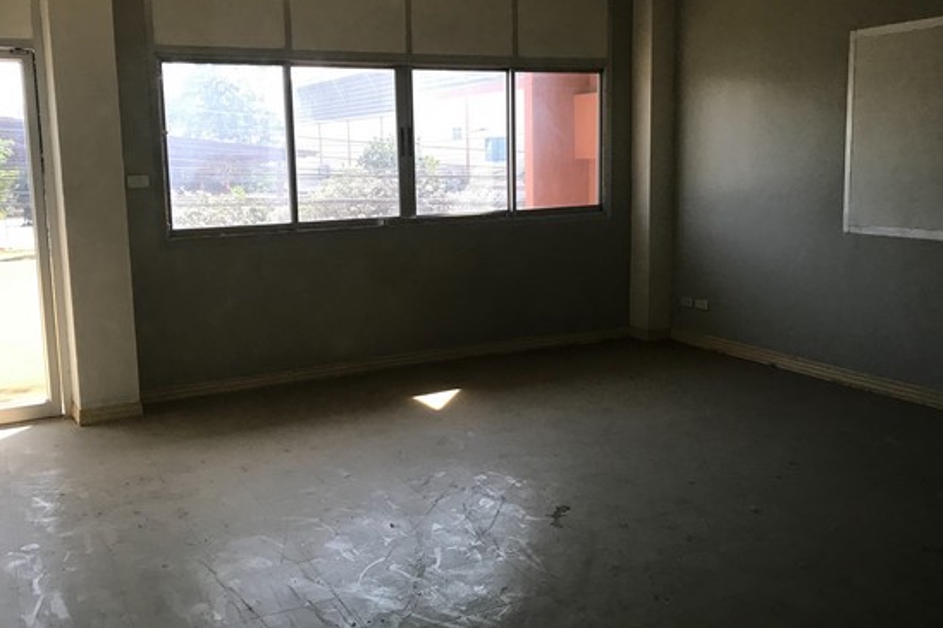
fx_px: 890
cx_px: 451
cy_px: 282
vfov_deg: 38.8
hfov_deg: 55.8
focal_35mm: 34
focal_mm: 3.99
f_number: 1.8
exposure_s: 1/33
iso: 25
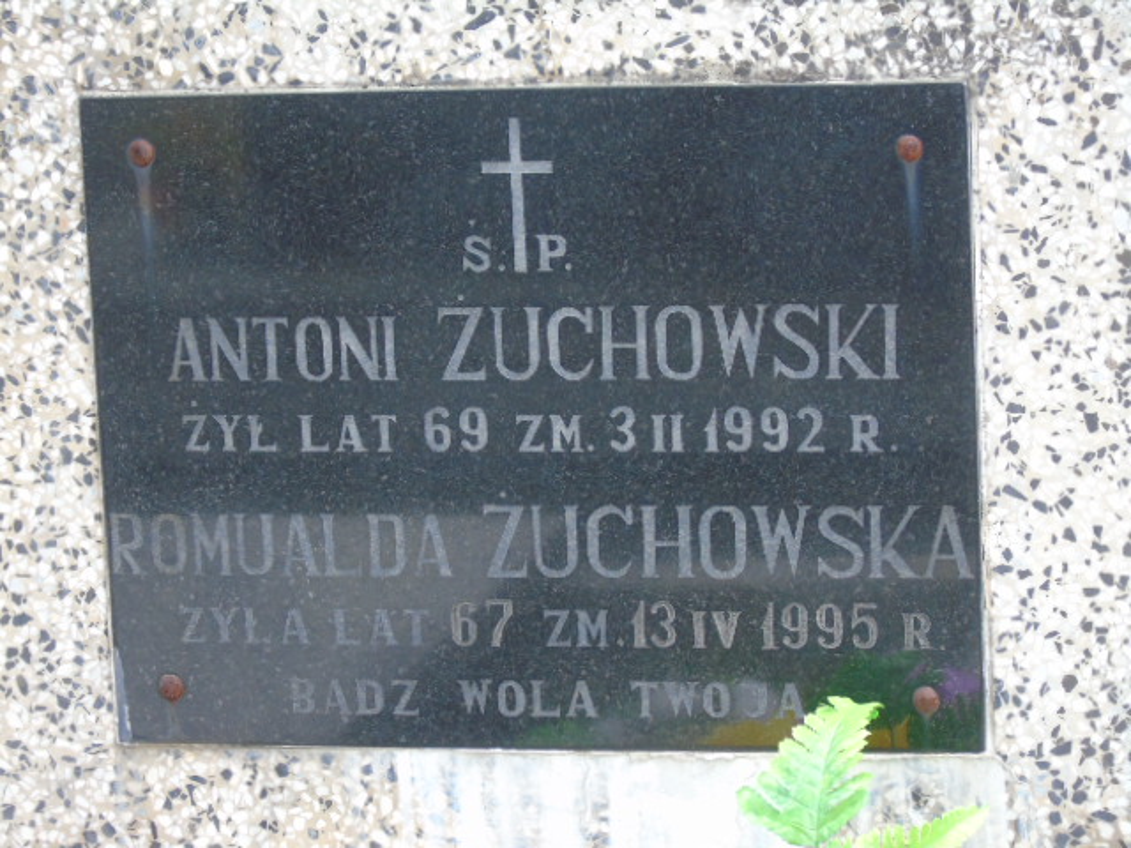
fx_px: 5293
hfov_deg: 12.2
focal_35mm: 162
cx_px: 566
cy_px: 424
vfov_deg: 9.2
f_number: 4.9
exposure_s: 1/125
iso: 320
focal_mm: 29
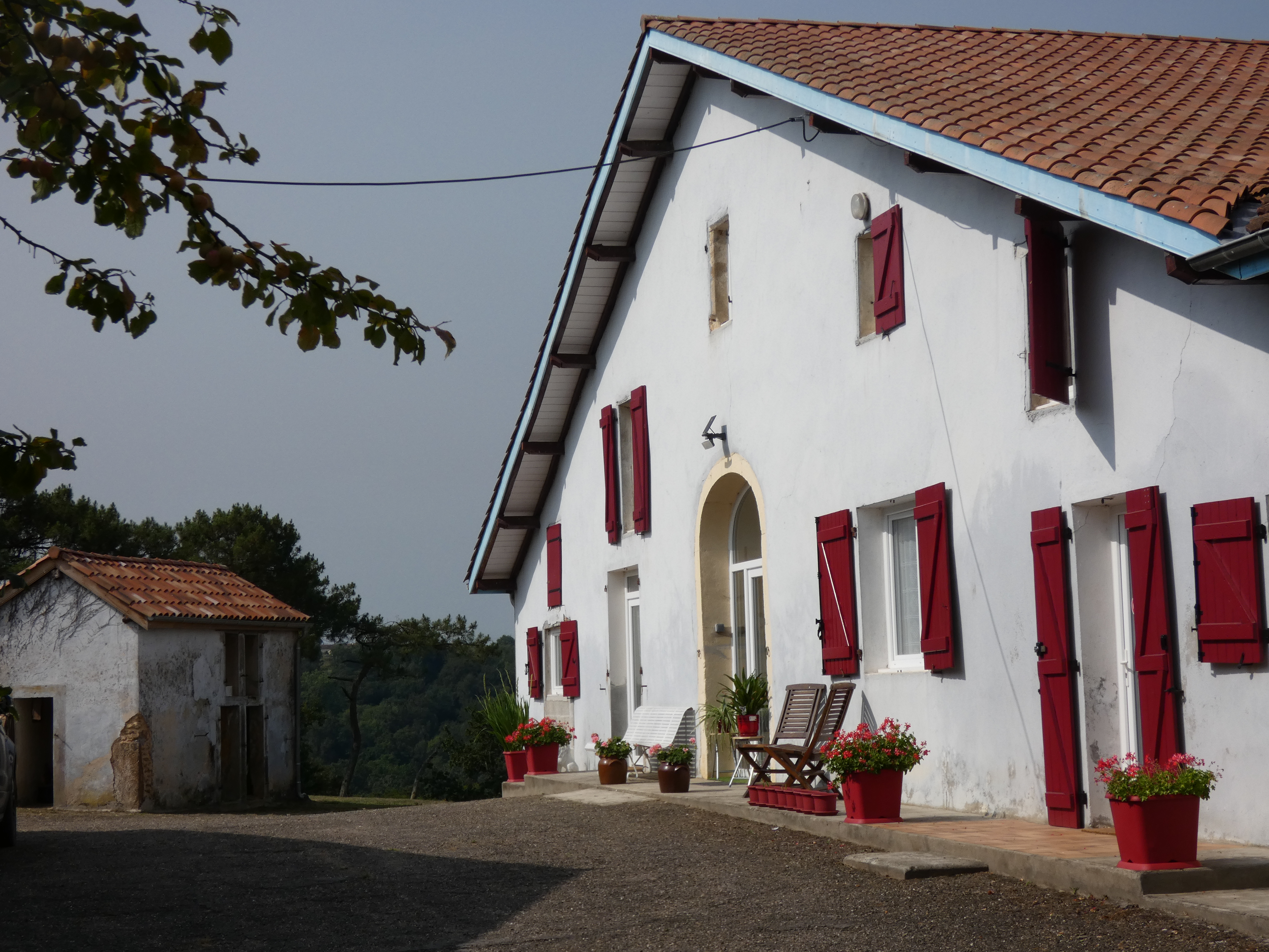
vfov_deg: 23.3
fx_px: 2310
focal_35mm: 63
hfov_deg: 30.7
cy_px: 476
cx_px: 634
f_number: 5
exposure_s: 1/1000
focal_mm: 11.3
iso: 80
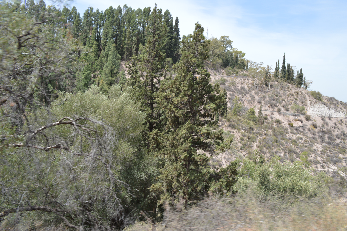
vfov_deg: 46.4
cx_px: 174
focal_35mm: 28
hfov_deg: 65.5
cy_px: 115
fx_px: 270
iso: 100
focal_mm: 18
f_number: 7.1
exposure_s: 1/200
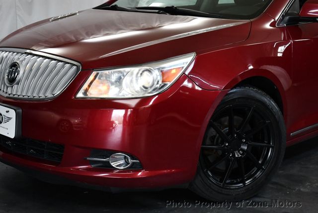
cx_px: 159
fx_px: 548
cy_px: 106
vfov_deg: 22.0
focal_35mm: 62
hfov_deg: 32.4
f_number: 4.2
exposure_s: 1/250
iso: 720
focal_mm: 31
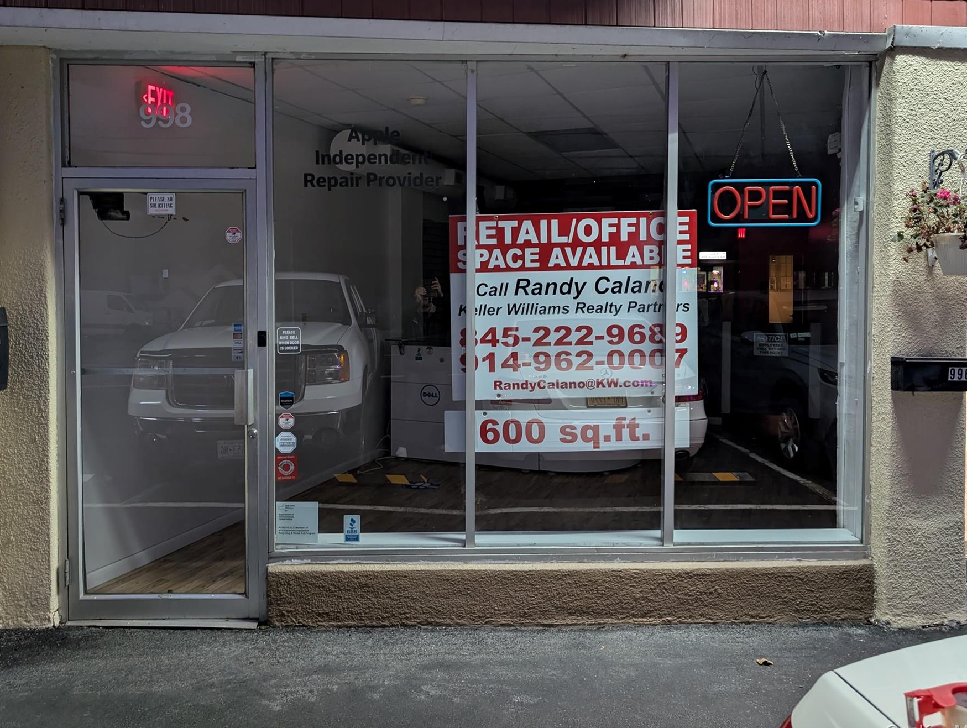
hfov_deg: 63.2
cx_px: 434
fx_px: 783
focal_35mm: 28
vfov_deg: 49.7
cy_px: 320
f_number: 1.68
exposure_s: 1/60
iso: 474
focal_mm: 6.9
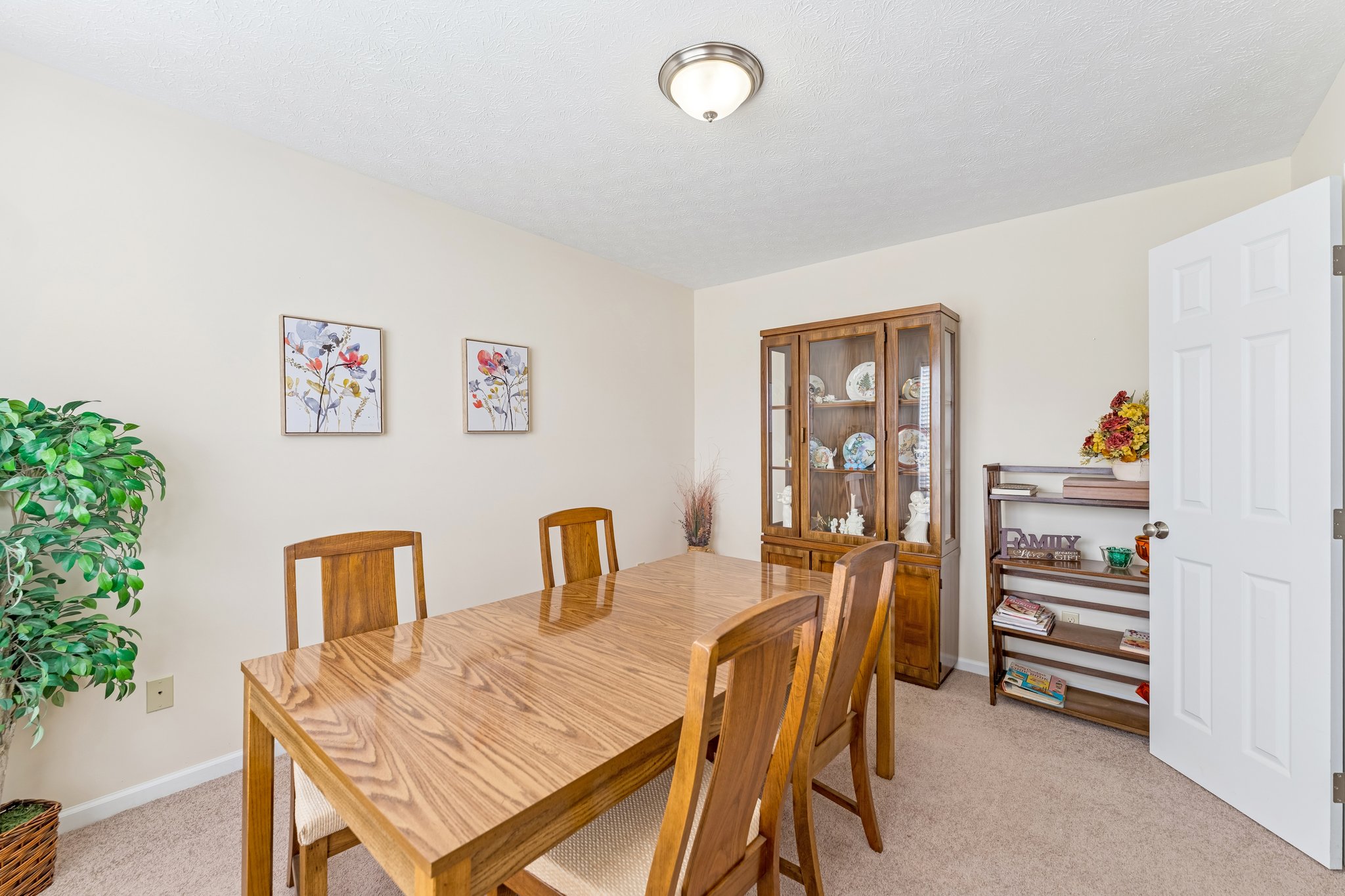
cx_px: 672
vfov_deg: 81.2
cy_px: 448
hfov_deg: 104.3
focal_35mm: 14
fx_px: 523
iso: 160
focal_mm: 14
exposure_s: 1/40
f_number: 5.6
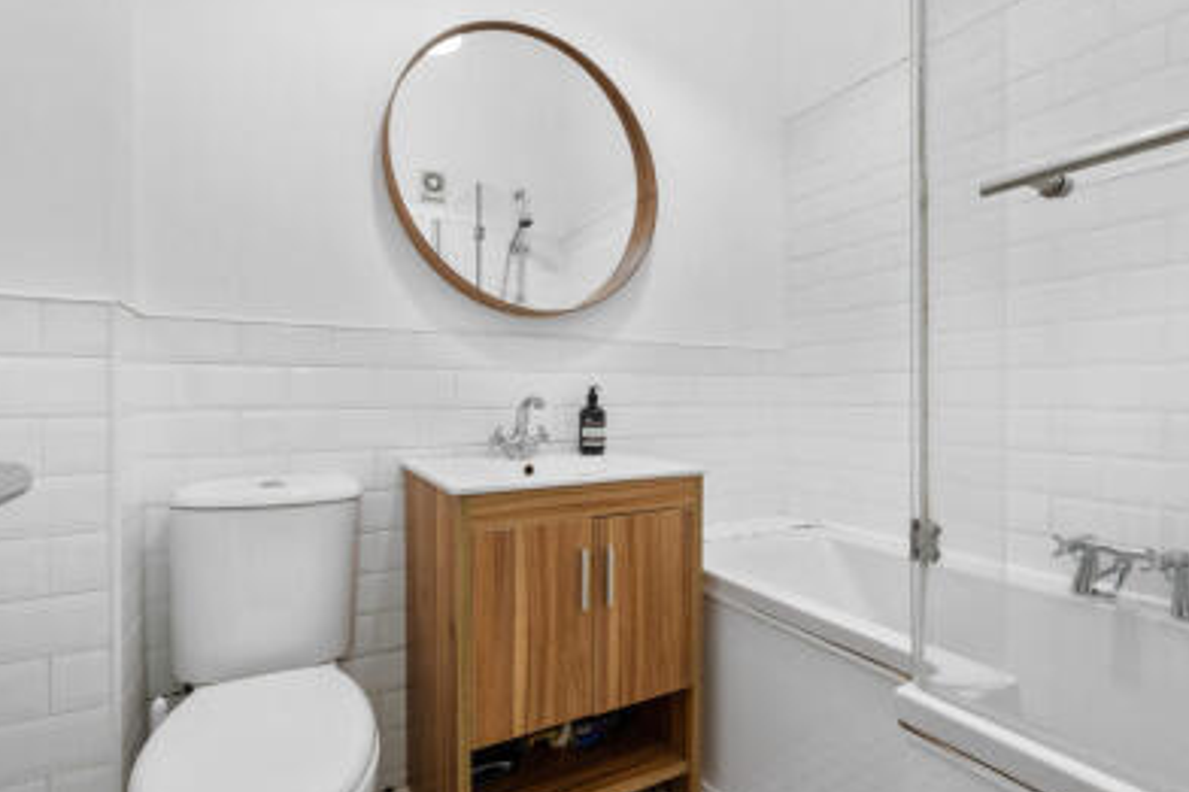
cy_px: 417
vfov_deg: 70.3
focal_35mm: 17
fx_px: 561
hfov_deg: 93.3
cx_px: 576
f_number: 8
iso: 640
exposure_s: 1/5
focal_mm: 14
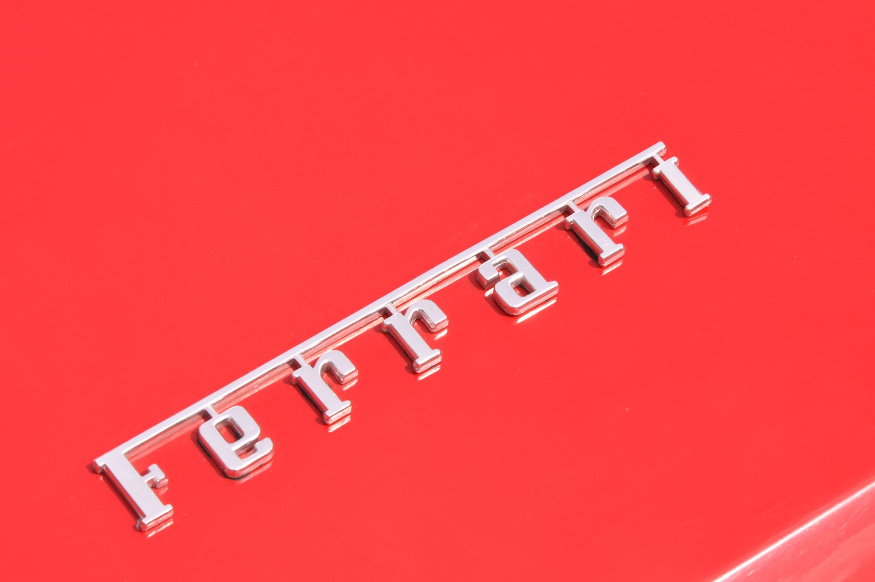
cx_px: 438
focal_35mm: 138
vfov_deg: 9.9
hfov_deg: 14.9
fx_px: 3350
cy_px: 291
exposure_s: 1/200
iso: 200
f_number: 13
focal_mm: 92
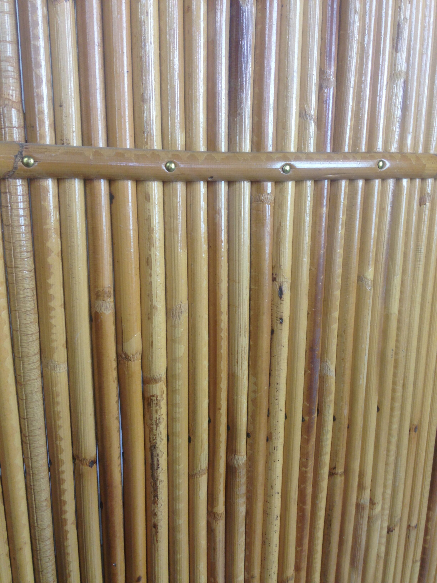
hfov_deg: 42.9
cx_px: 218
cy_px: 292
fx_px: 555
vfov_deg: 55.4
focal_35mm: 33
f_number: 2.4
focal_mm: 4.12
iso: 50
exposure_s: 1/30
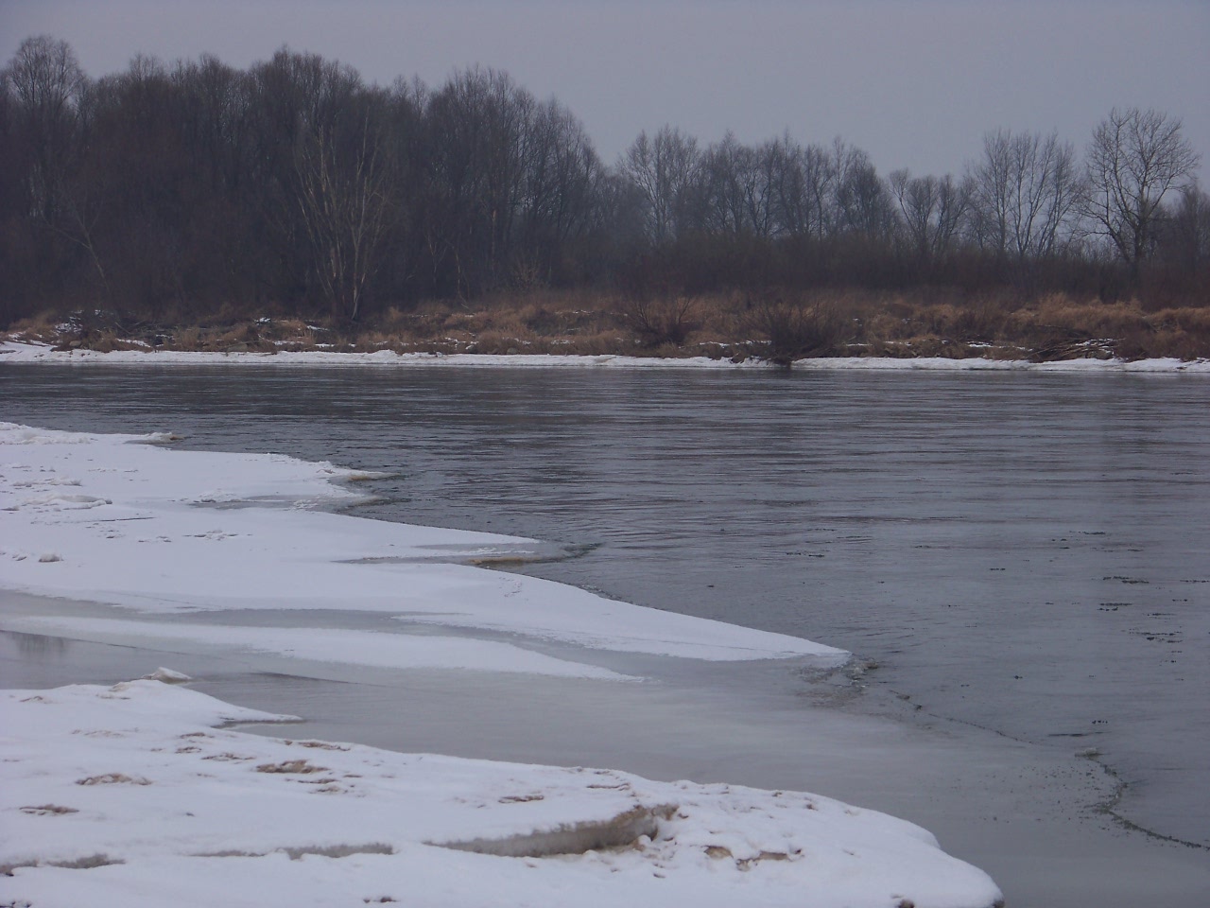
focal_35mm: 148
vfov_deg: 10.0
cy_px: 454
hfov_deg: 13.3
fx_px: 5173
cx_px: 605
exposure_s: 1/800
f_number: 3.2
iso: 64
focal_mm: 24
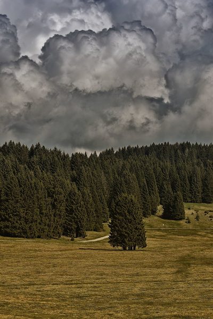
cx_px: 106
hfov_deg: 13.0
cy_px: 160
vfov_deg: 19.5
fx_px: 932
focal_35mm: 105
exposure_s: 1/640
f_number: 5.6
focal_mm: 70
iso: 100
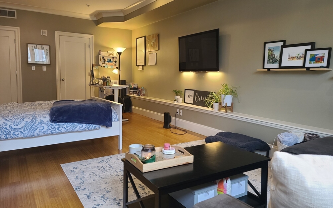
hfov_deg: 68.4
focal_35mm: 27
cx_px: 167
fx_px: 245
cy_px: 91
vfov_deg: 45.9
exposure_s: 1/59
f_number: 1.8
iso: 125
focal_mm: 7
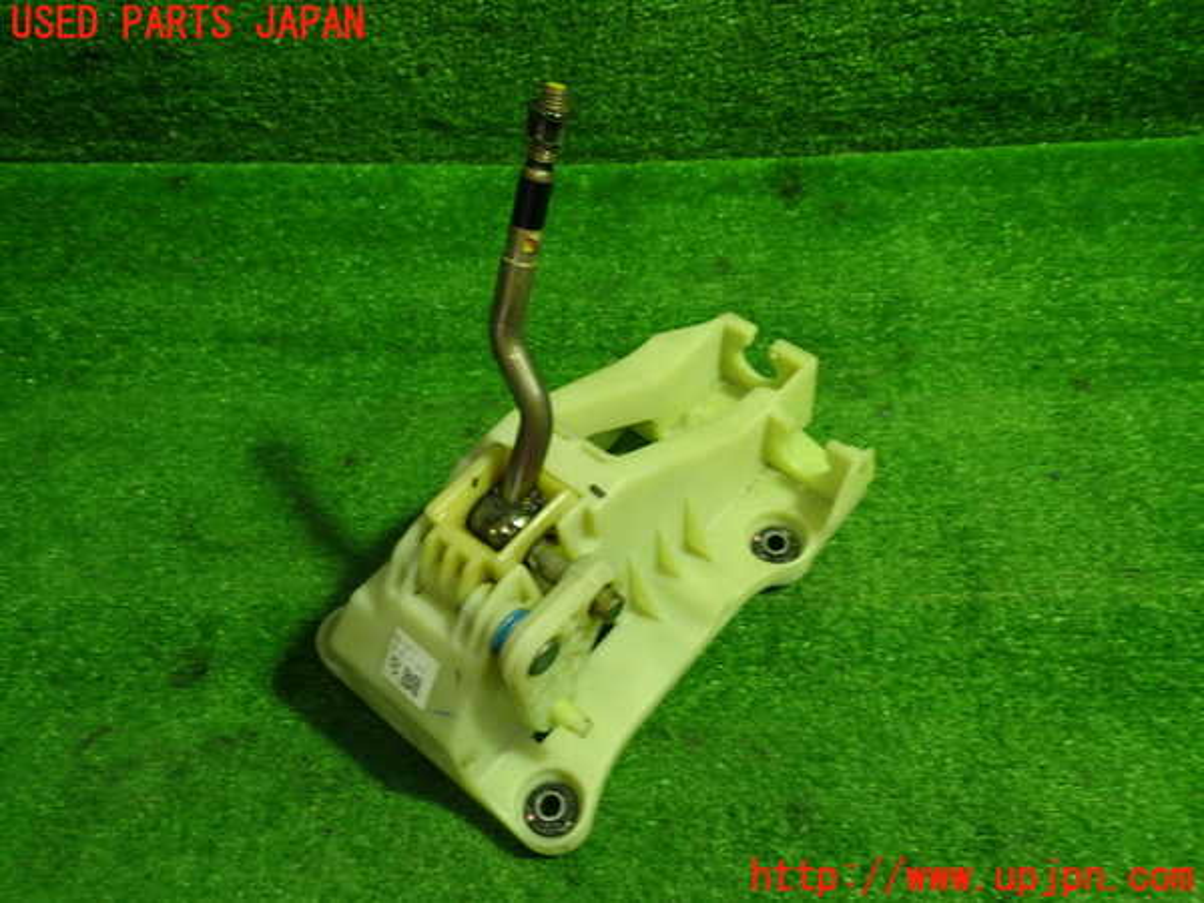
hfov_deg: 60.0
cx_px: 602
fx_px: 1043
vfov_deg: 46.8
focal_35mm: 30
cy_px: 452
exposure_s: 1/30
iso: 200
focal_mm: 5.4
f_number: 2.3
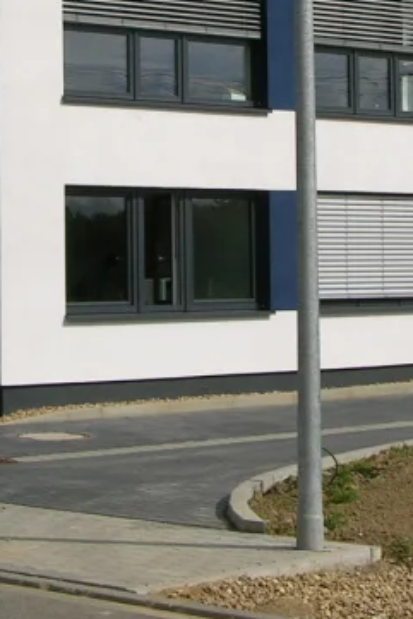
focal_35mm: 121
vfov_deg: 16.8
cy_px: 118
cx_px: 180
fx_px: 2080
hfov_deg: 11.3
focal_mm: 8.9
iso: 50
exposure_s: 1/381
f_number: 7.1
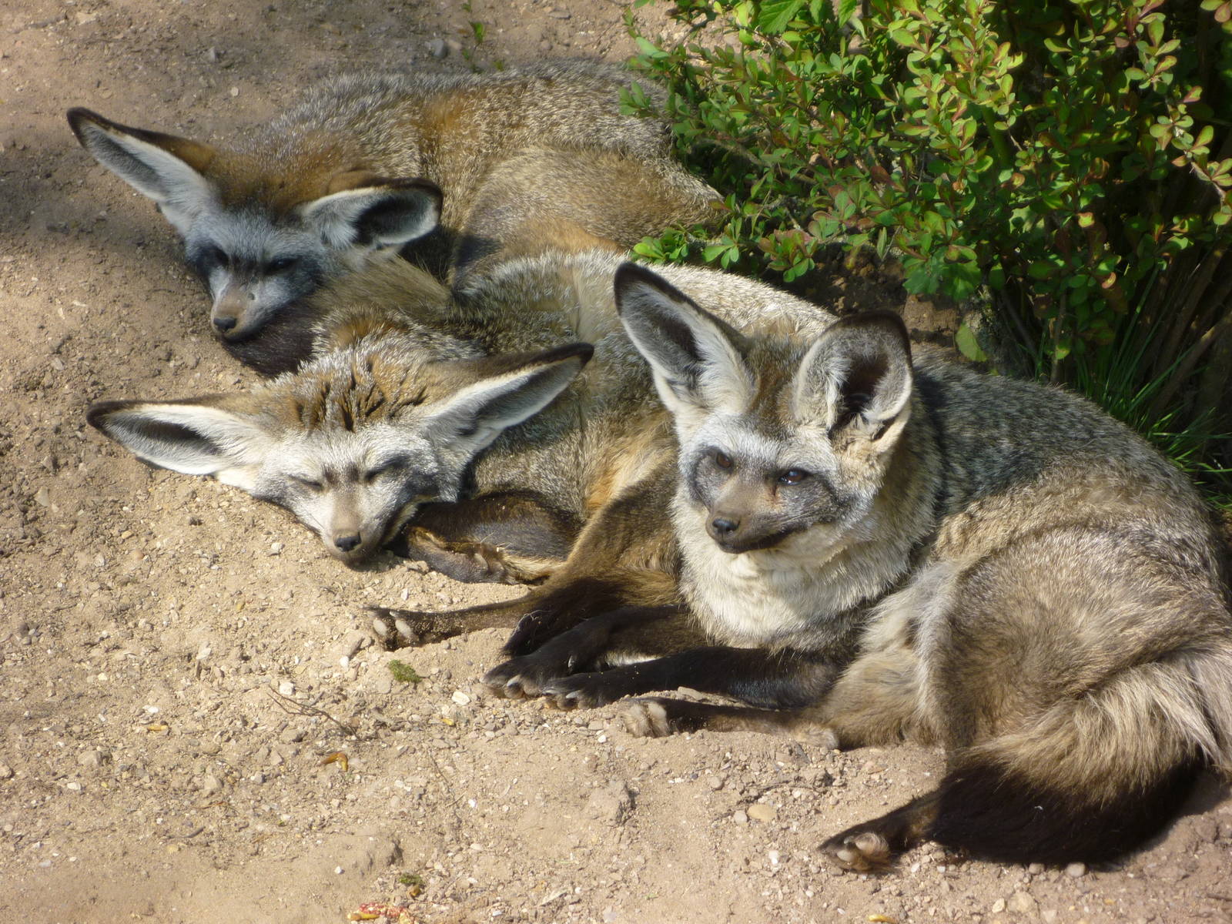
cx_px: 616
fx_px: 5161
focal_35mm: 145
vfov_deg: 10.2
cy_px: 462
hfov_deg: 13.6
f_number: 5.9
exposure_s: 1/125
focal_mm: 26
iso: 100
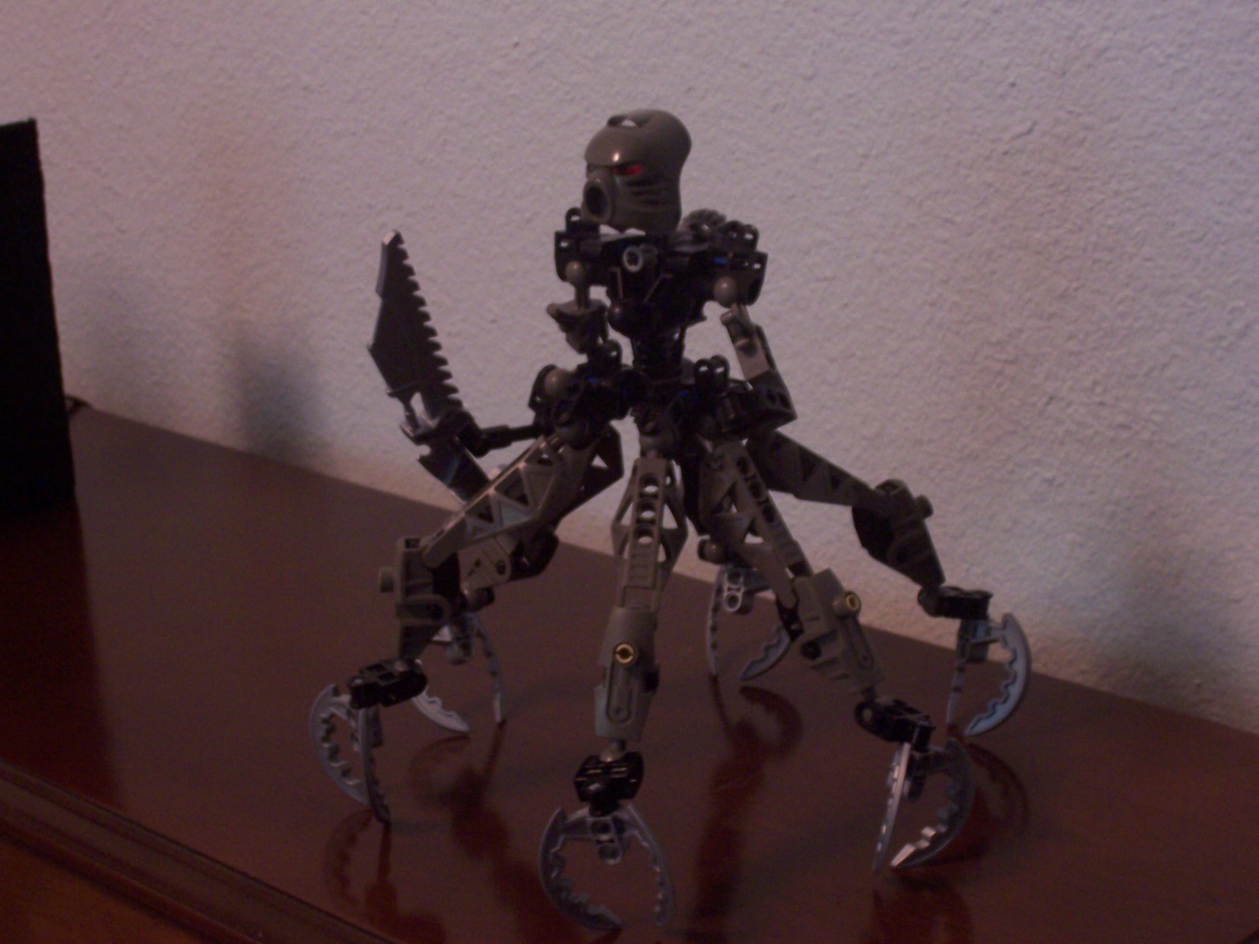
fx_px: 2400
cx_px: 630
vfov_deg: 22.3
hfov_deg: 29.4
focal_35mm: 66
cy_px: 472
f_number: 4
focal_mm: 10.8
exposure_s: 1/8
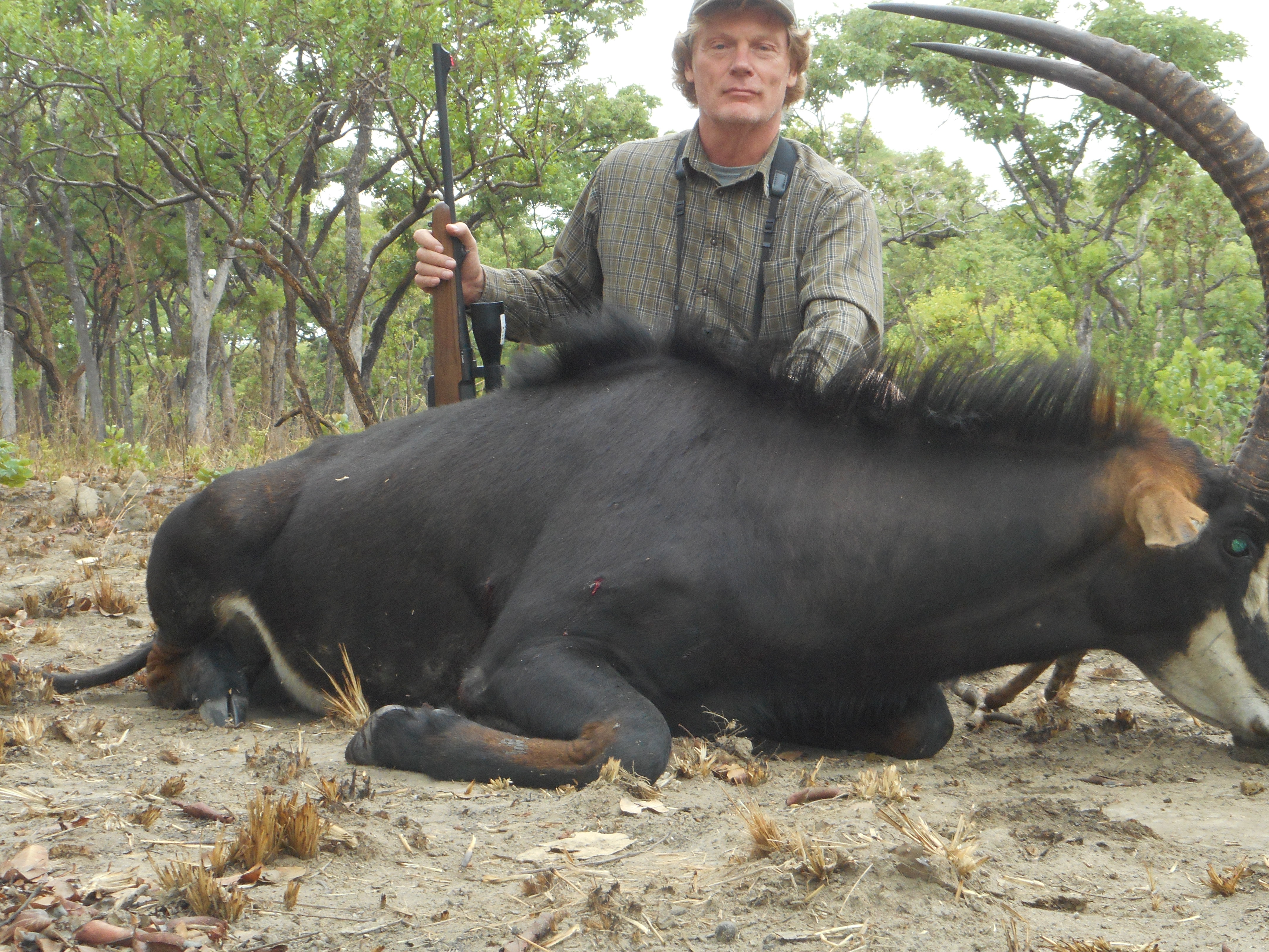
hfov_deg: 31.7
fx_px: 2236
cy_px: 452
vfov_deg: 24.0
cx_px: 672
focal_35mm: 61
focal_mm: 9.1
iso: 200
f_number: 4.9
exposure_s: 1/60
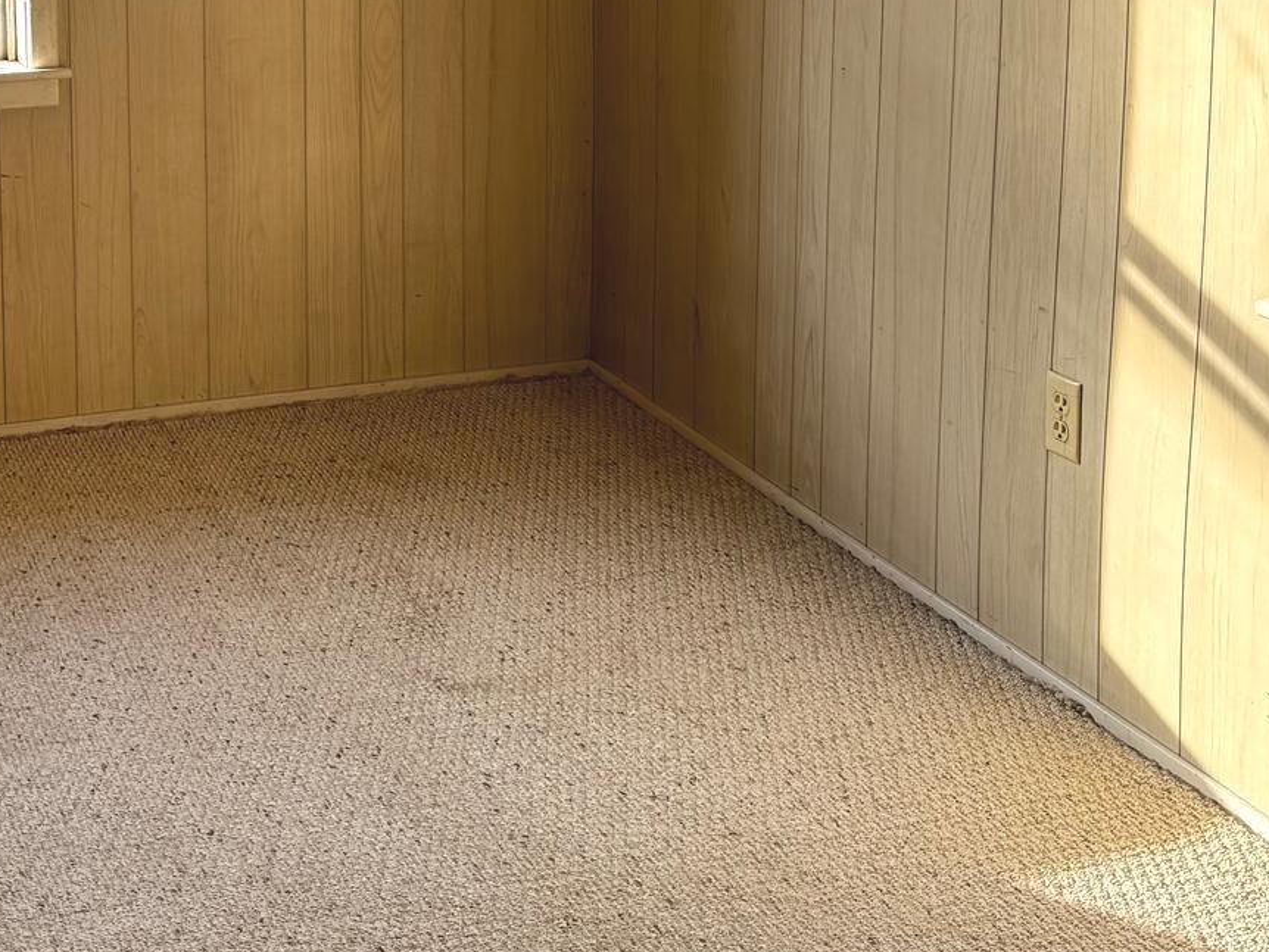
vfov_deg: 24.3
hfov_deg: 31.8
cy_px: -40
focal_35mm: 57
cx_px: 74
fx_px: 2090
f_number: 1.78
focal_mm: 6.76
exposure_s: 1/187
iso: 80
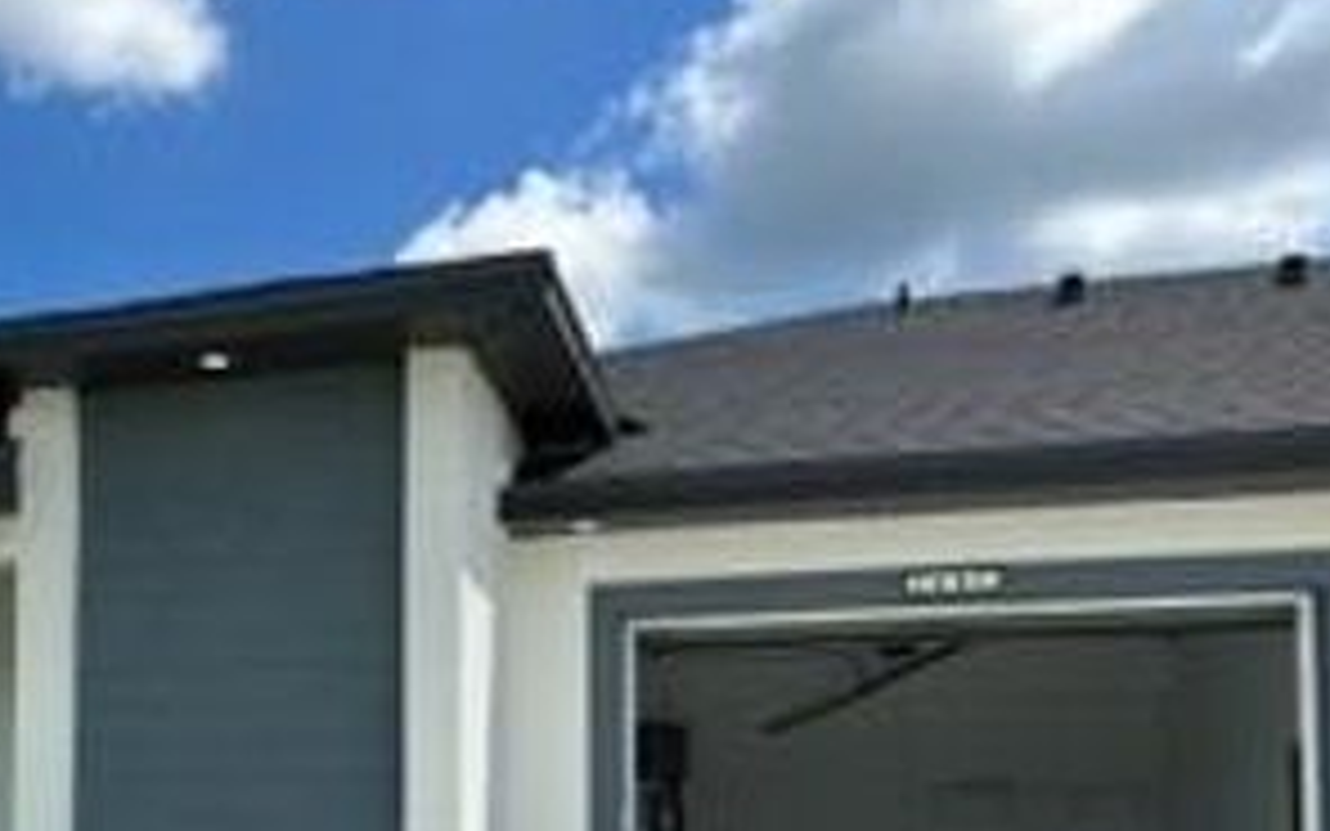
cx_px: 225
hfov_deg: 43.5
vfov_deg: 28.5
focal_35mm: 43
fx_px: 1559
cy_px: 779
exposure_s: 1/4348
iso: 80
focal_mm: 6.86
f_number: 1.78
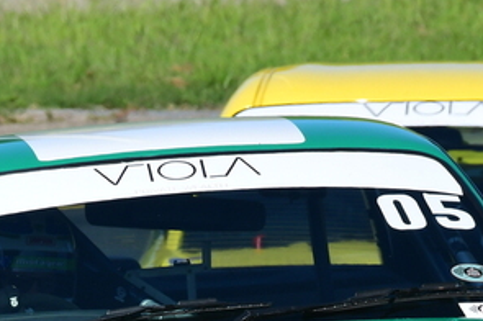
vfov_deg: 0.8
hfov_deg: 1.2
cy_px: 414
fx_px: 22930
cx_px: 162
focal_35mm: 1711
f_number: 13
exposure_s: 1/640
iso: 500
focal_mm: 420
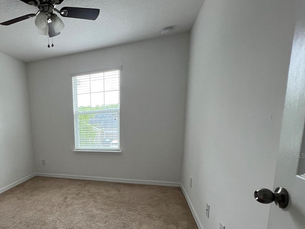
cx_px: 71
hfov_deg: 75.0
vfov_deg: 64.0
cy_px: 155
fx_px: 176
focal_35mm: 20
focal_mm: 1.57
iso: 100
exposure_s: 1/120
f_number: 1.8
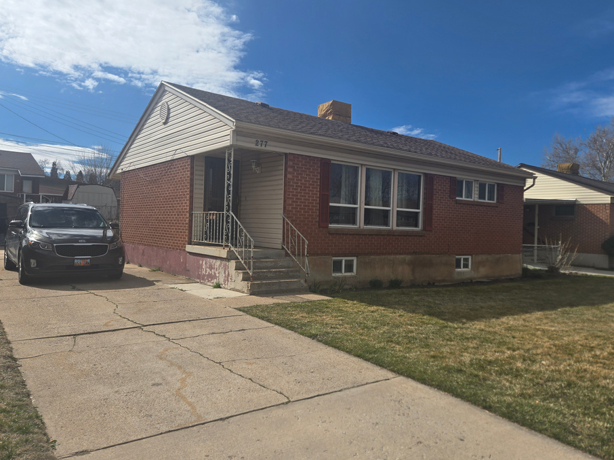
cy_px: 223
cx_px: 299
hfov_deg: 67.3
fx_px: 461
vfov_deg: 53.0
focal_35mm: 26
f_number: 1.8
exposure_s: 1/3657
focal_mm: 5.4
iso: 25
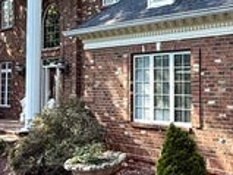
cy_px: 44
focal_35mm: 75
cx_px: 182
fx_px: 504
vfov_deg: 19.5
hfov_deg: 25.6
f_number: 2.2
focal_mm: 2.22
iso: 64
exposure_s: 1/445
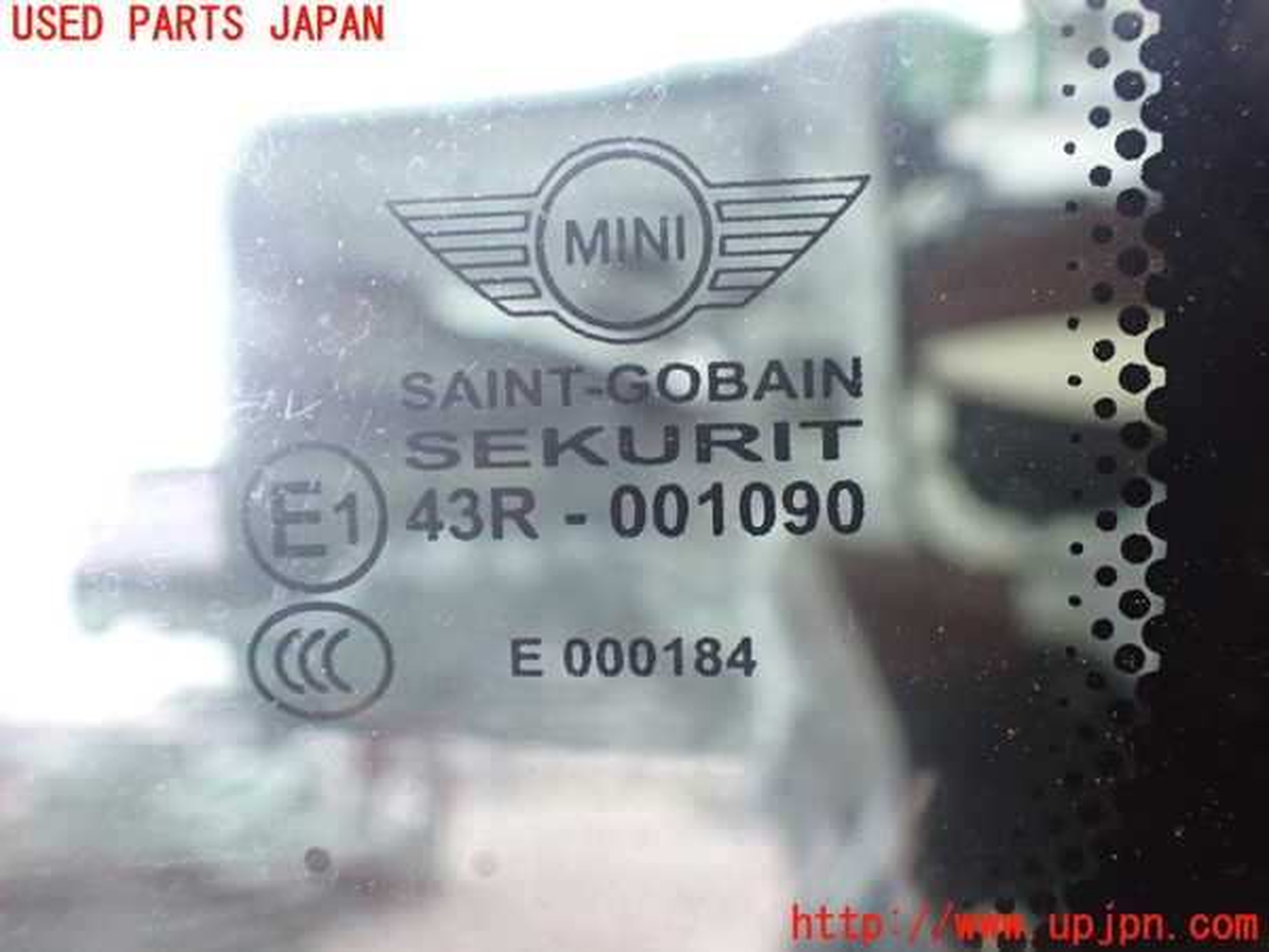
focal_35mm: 30
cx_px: 634
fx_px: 1100
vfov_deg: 46.8
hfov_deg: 60.0
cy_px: 476
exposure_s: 1/125
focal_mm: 5.4
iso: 400
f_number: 2.3
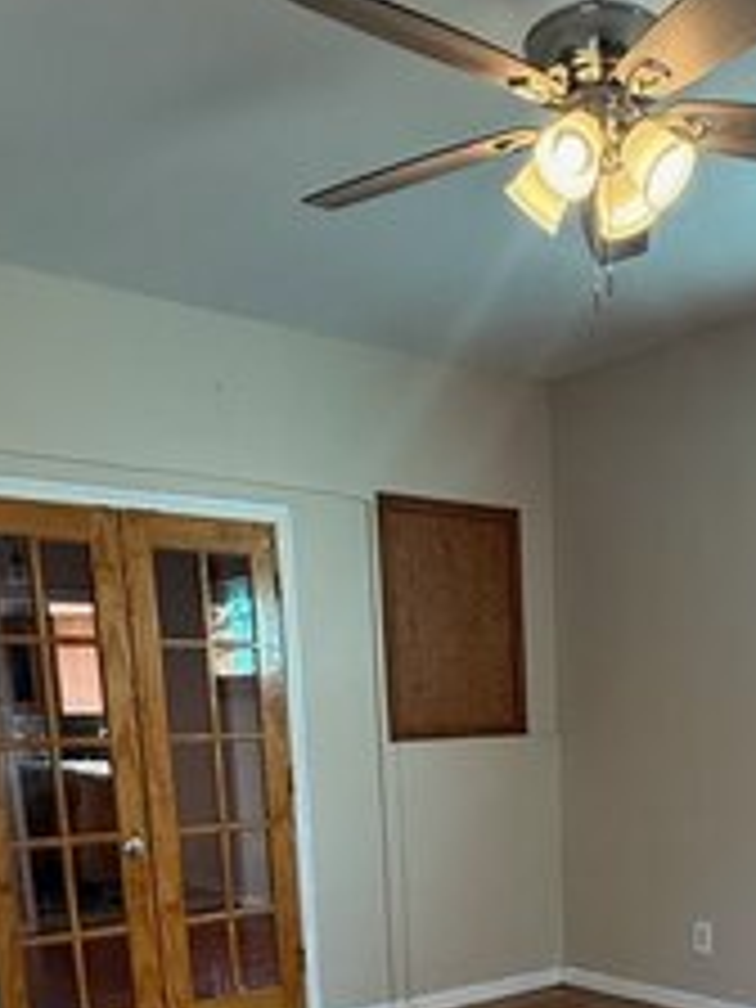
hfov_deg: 35.4
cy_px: 986
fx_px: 1165
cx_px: 540
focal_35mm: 40
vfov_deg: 41.3
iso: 250
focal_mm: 2.22
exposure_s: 1/120
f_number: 2.2
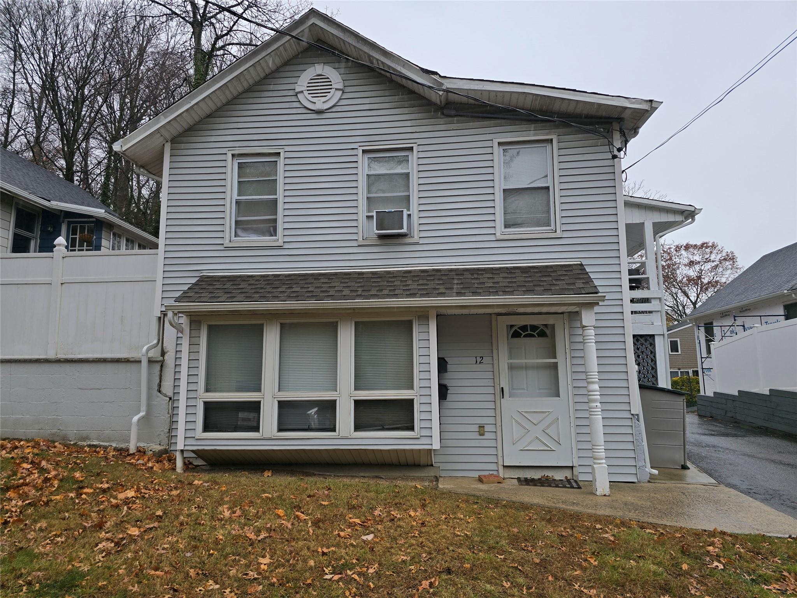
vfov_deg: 58.9
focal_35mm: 23
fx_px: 530
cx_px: 398
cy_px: 299
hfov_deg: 73.9
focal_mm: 6.3
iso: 50
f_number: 1.7
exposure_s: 1/180
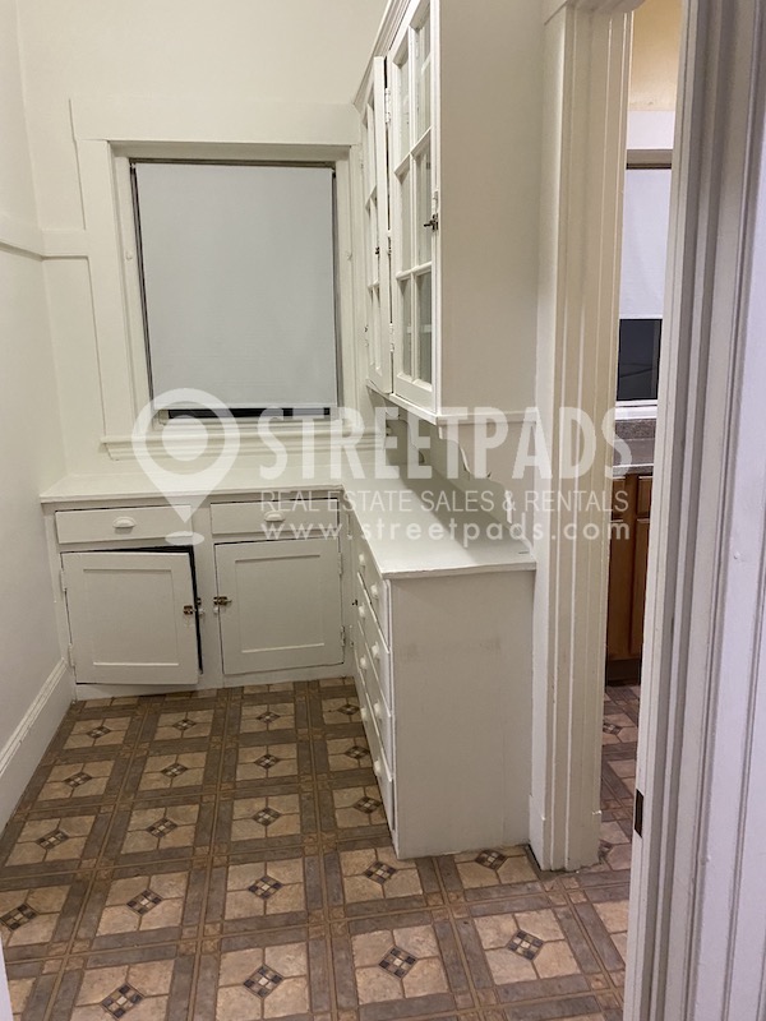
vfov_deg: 67.3
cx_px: 383
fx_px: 767
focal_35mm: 26
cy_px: 510
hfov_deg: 53.1
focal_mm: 4.25
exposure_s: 1/60
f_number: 1.8
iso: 400
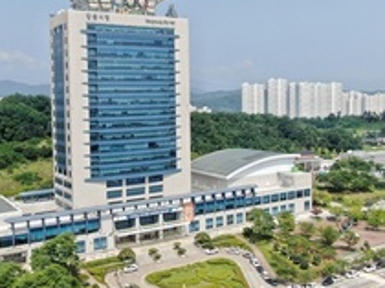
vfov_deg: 35.8
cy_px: 127
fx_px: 444
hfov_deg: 46.2
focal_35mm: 40
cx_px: 132
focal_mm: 4.39
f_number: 2.8
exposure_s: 1/1600
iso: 100
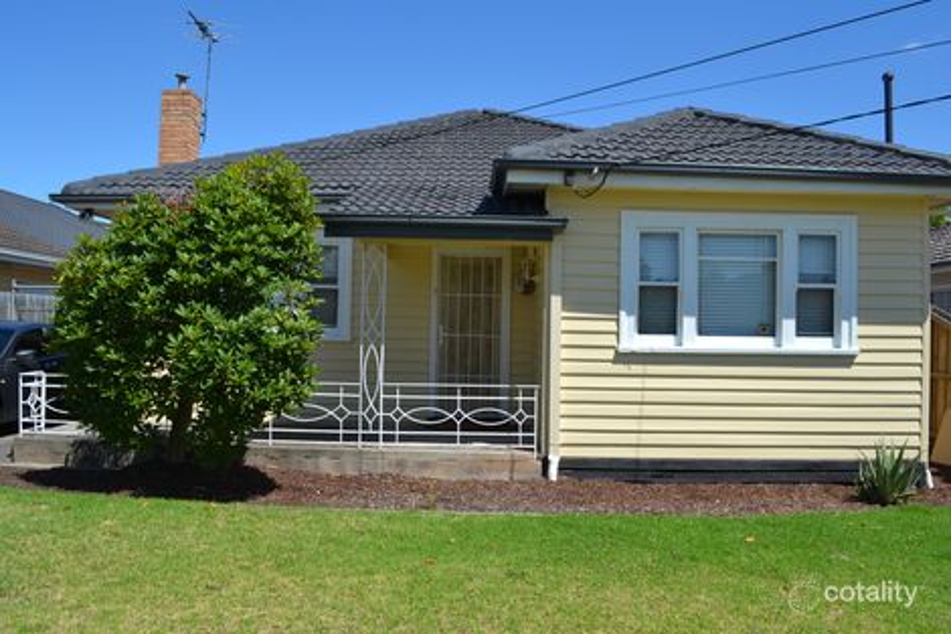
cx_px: 476
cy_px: 317
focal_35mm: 27
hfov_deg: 67.4
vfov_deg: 47.9
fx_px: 713
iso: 100
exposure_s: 1/250
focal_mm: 18
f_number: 8
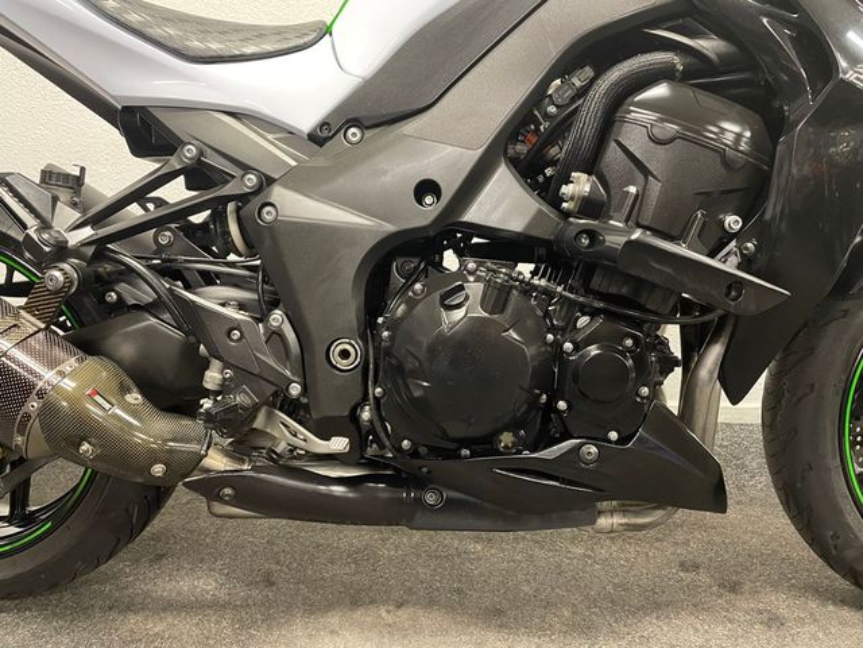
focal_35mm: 26
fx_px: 648
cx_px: 432
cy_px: 324
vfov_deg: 53.1
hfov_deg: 67.3
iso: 400
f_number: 1.6
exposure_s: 1/33
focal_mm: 4.2
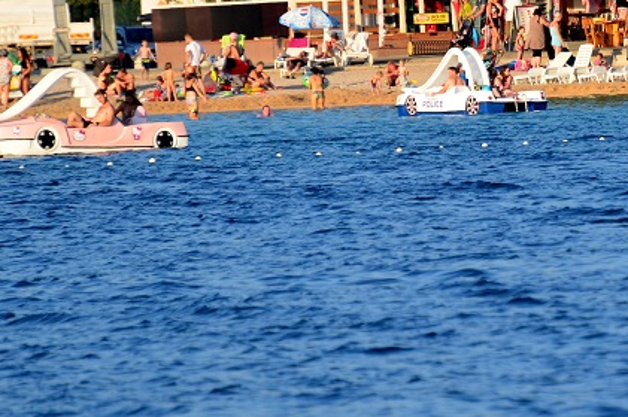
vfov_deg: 1.3
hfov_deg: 1.9
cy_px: -20
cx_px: 673
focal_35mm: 1066
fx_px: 18581
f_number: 6.3
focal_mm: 300
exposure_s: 1/800
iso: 400
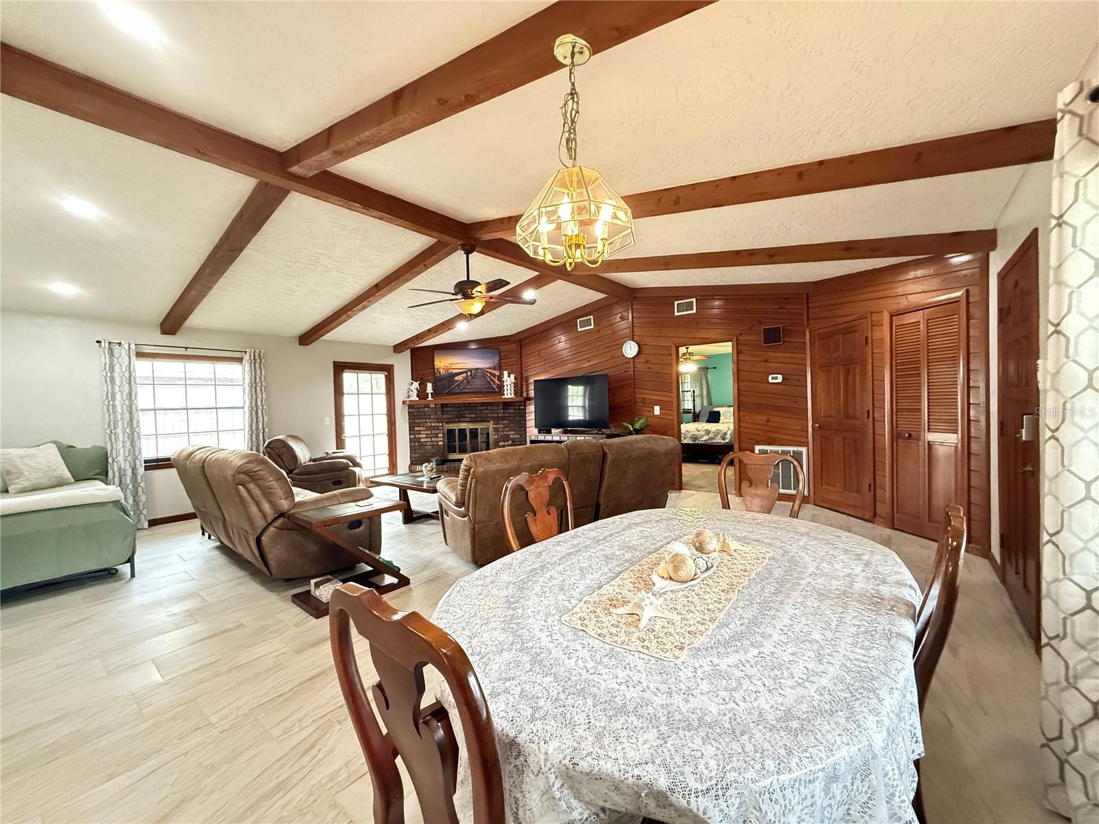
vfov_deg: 85.7
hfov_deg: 102.1
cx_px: 550
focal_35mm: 14
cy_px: 412
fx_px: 444
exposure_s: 1/60
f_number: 2.2
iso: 1000
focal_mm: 2.22
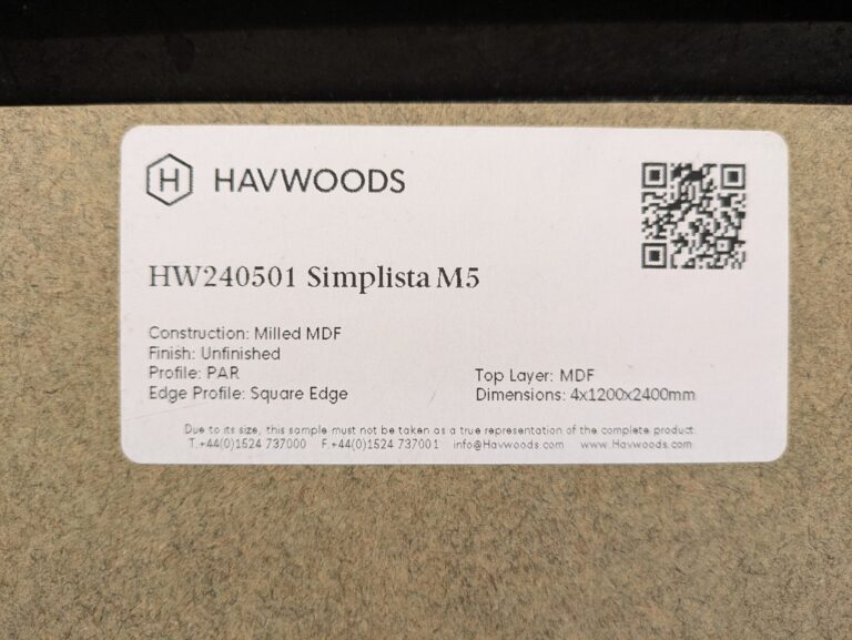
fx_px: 616
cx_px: 426
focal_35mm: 25
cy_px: 320
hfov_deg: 69.4
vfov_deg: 54.9
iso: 398
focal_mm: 5.43
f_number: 1.89
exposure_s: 1/100
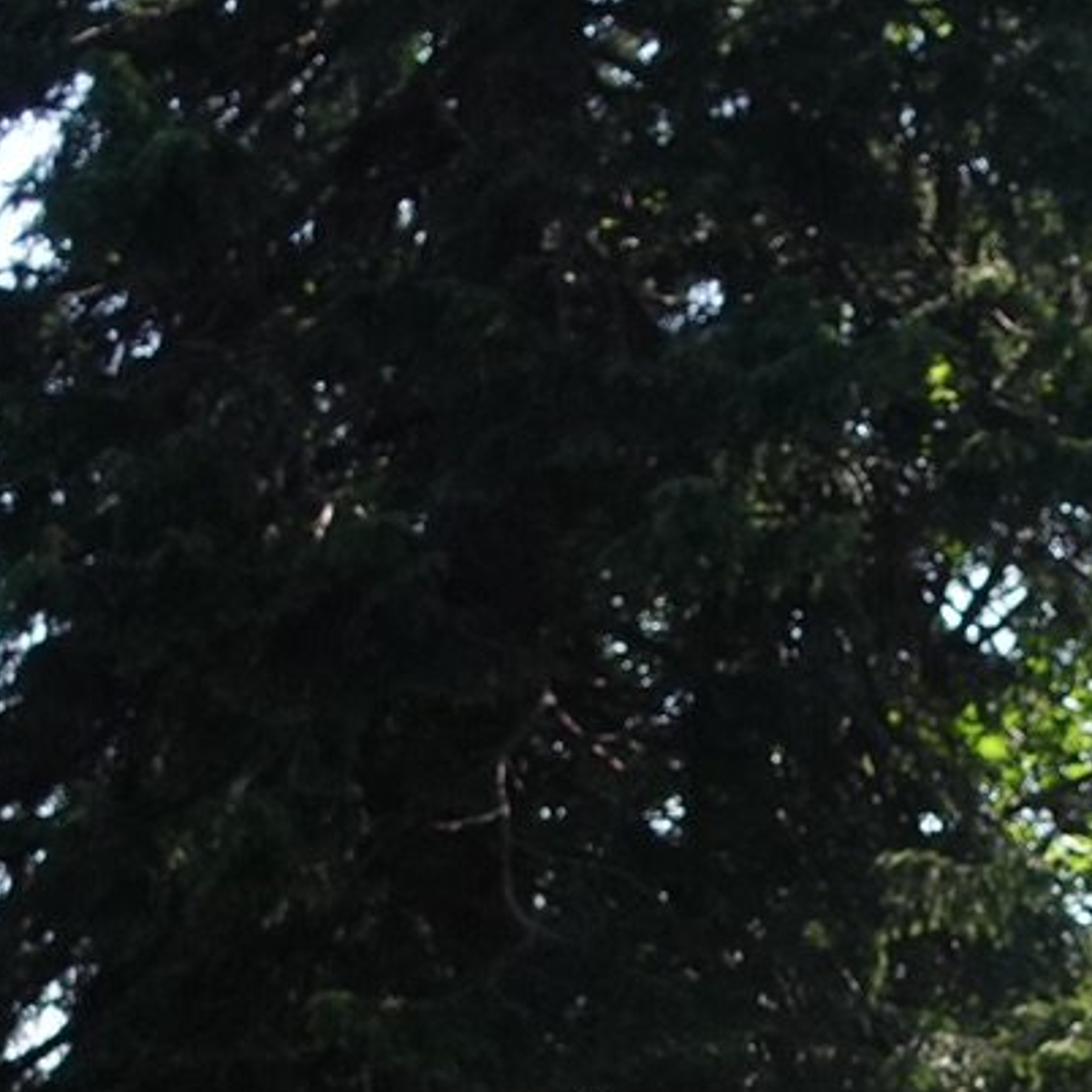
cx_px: 723
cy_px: 1673
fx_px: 4176
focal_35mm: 117
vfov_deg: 13.9
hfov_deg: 14.9
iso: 125
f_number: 1.8
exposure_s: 1/160
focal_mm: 9.4
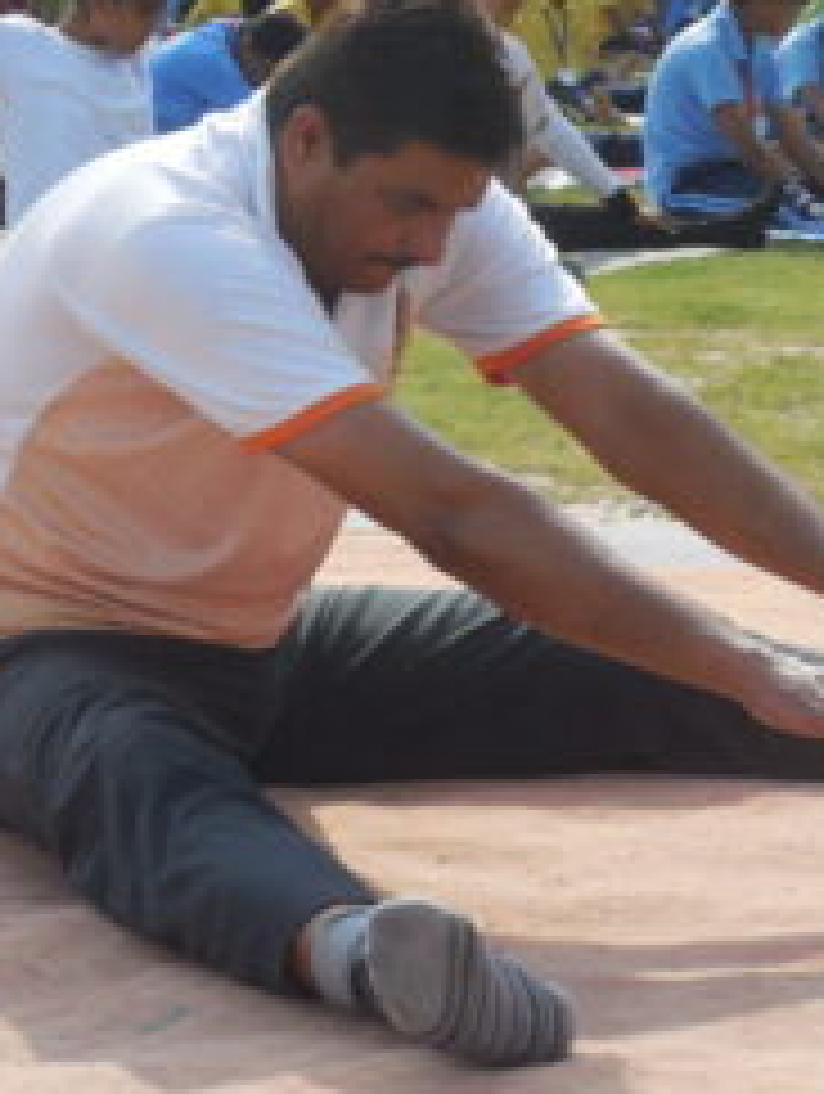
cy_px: 419
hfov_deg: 10.6
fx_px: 4432
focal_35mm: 140
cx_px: 689
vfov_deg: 14.1
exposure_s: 1/640
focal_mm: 12.6
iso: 125
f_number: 4.4
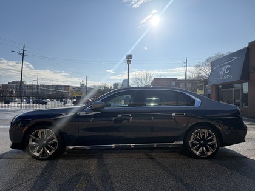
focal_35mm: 24
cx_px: 128
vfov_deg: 56.8
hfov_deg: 71.6
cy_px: 96
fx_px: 177
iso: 80
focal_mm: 6.76
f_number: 1.78
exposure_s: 1/6173
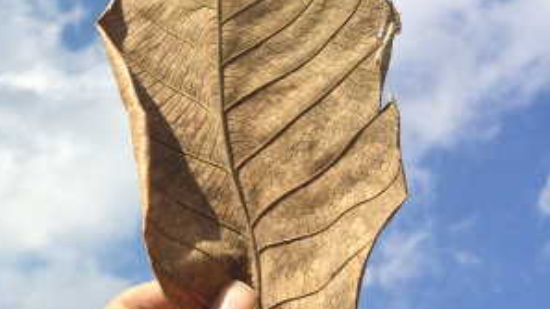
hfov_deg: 30.0
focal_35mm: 65
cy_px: 110
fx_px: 948
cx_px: -9
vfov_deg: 18.5
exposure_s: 1/2564
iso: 32
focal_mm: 4.15
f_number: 2.2
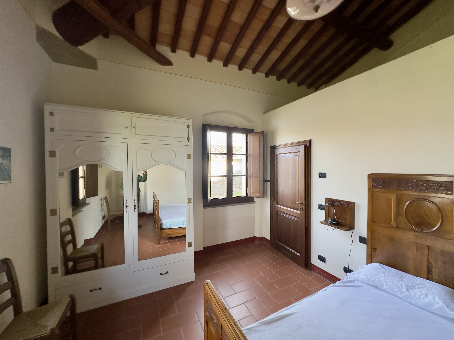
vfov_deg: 85.7
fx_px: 184
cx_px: 227
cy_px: 170
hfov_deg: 102.1
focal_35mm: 14
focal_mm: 2.22
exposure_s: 1/99
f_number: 2.2
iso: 250
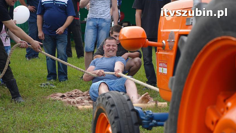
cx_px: 118
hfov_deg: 19.3
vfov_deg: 10.9
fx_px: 695
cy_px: 79
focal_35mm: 111
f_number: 4.5
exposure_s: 1/250
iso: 400
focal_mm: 70
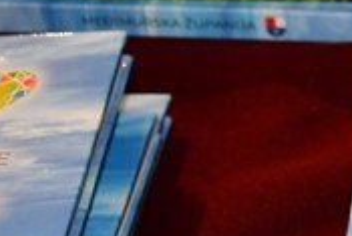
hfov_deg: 9.7
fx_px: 1947
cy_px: -213
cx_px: 690
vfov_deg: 6.7
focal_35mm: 199
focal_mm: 23
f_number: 3.8
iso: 640
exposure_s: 1/60
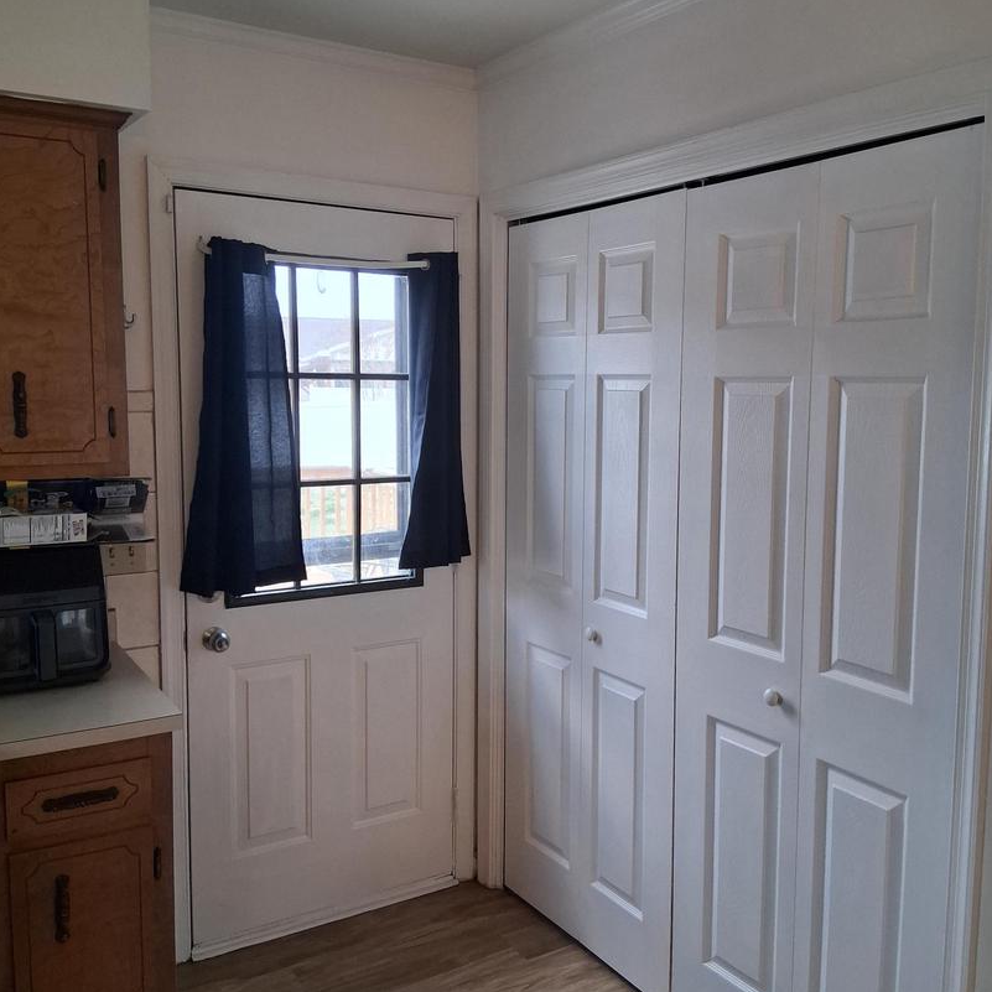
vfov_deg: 52.5
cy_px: 485
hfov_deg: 52.5
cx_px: 495
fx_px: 1005
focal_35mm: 31
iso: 200
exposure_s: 1/120
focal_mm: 3.98
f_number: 1.8
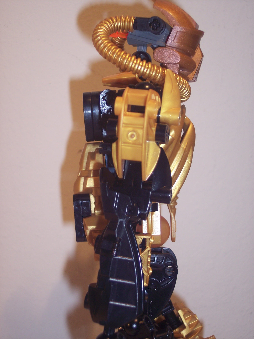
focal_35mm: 65
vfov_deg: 29.8
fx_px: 636
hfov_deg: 22.6
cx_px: 127
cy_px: 170
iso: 100
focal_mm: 13.3
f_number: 3.4
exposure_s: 1/90
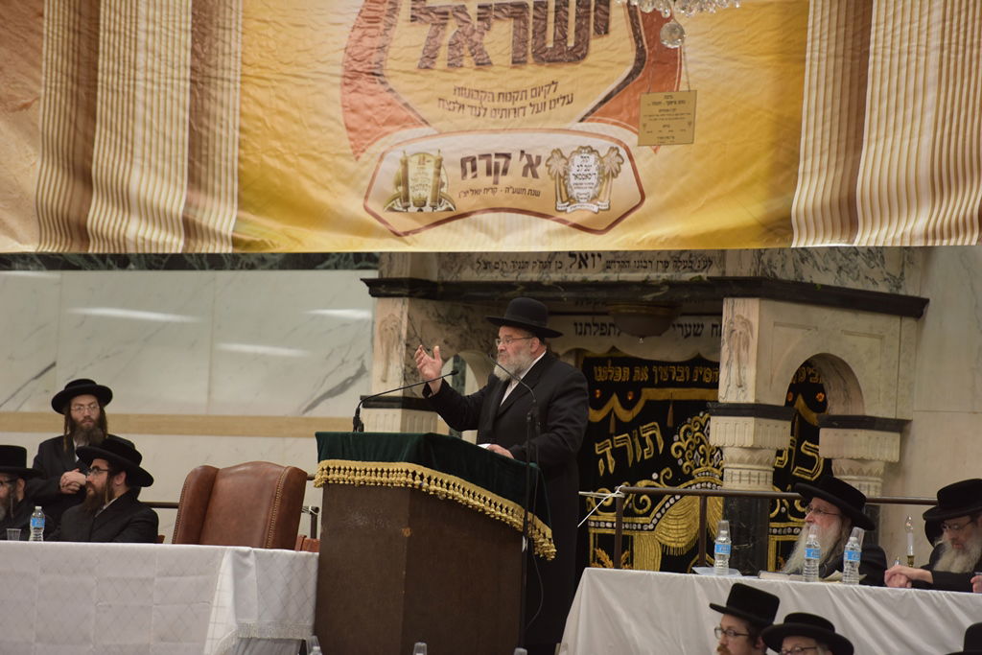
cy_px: 328
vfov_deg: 6.9
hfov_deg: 10.3
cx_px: 491
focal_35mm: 200
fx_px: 5456
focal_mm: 200
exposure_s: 1/100
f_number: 2.8
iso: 800
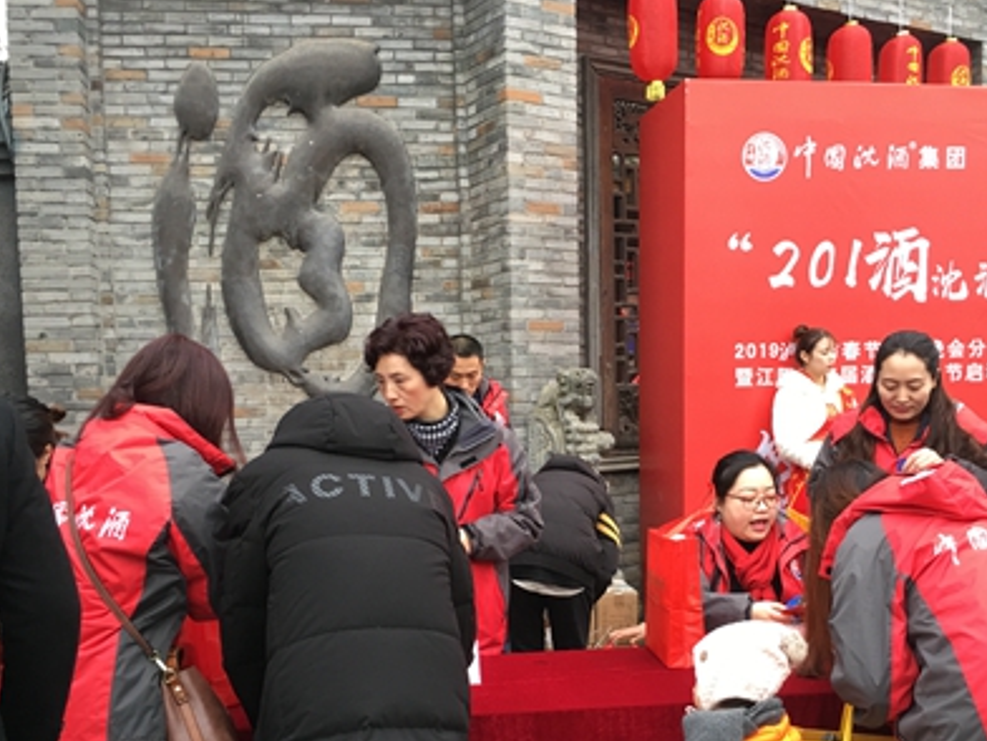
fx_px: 1055
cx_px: 539
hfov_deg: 50.1
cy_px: 462
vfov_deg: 38.4
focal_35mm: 37
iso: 50
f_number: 2.2
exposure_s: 1/33
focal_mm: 4.15
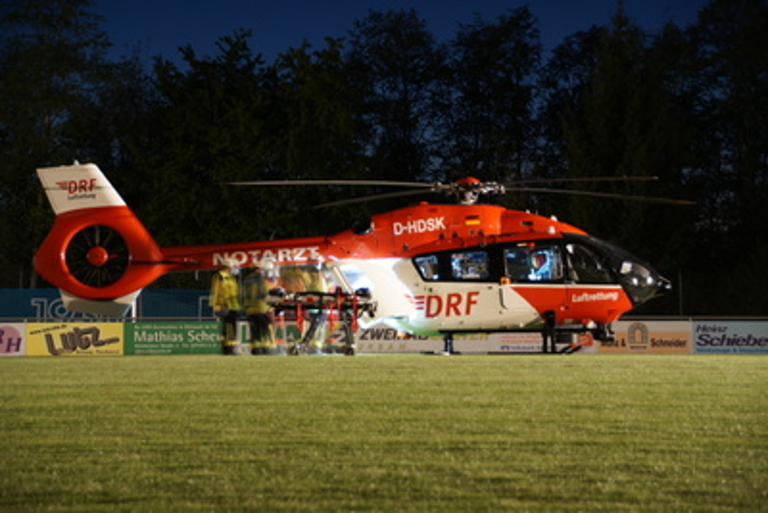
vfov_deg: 12.2
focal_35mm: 112
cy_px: 256
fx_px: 2401
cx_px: 384
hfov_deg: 18.2
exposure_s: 20
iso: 50
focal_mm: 75
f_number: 5.6
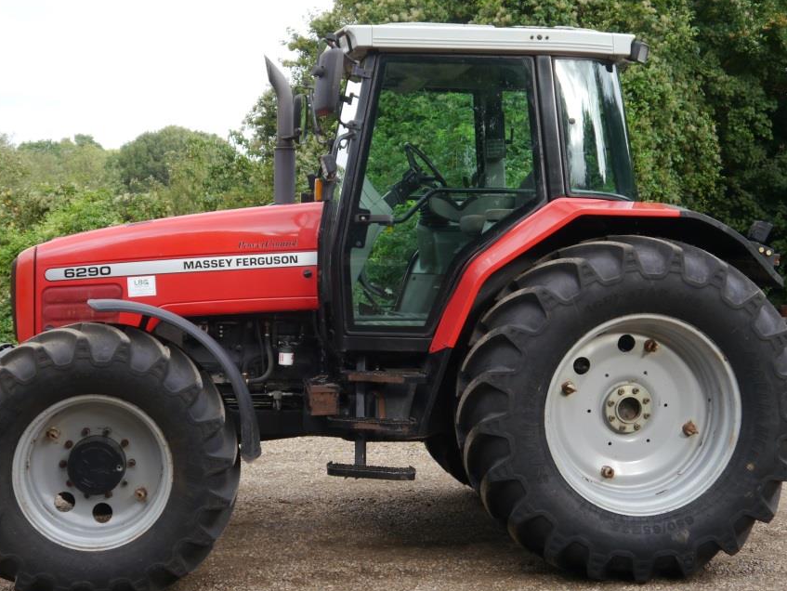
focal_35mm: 58
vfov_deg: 25.2
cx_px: 358
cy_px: 289
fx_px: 1319
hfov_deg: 33.2
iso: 160
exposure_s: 1/125
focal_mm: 24
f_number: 4.5
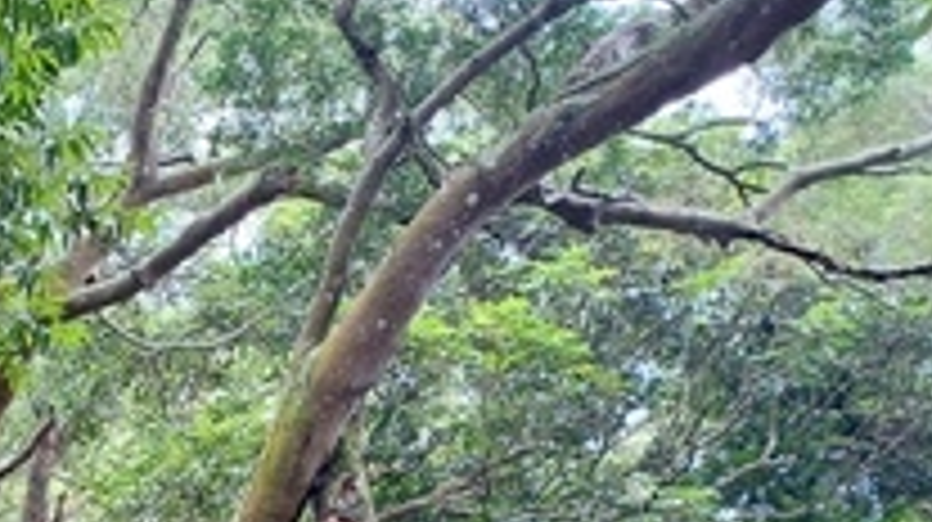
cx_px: -149
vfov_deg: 13.8
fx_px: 1951
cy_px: 909
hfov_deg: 24.6
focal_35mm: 79
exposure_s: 1/60
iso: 125
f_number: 1.8
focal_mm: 4.6
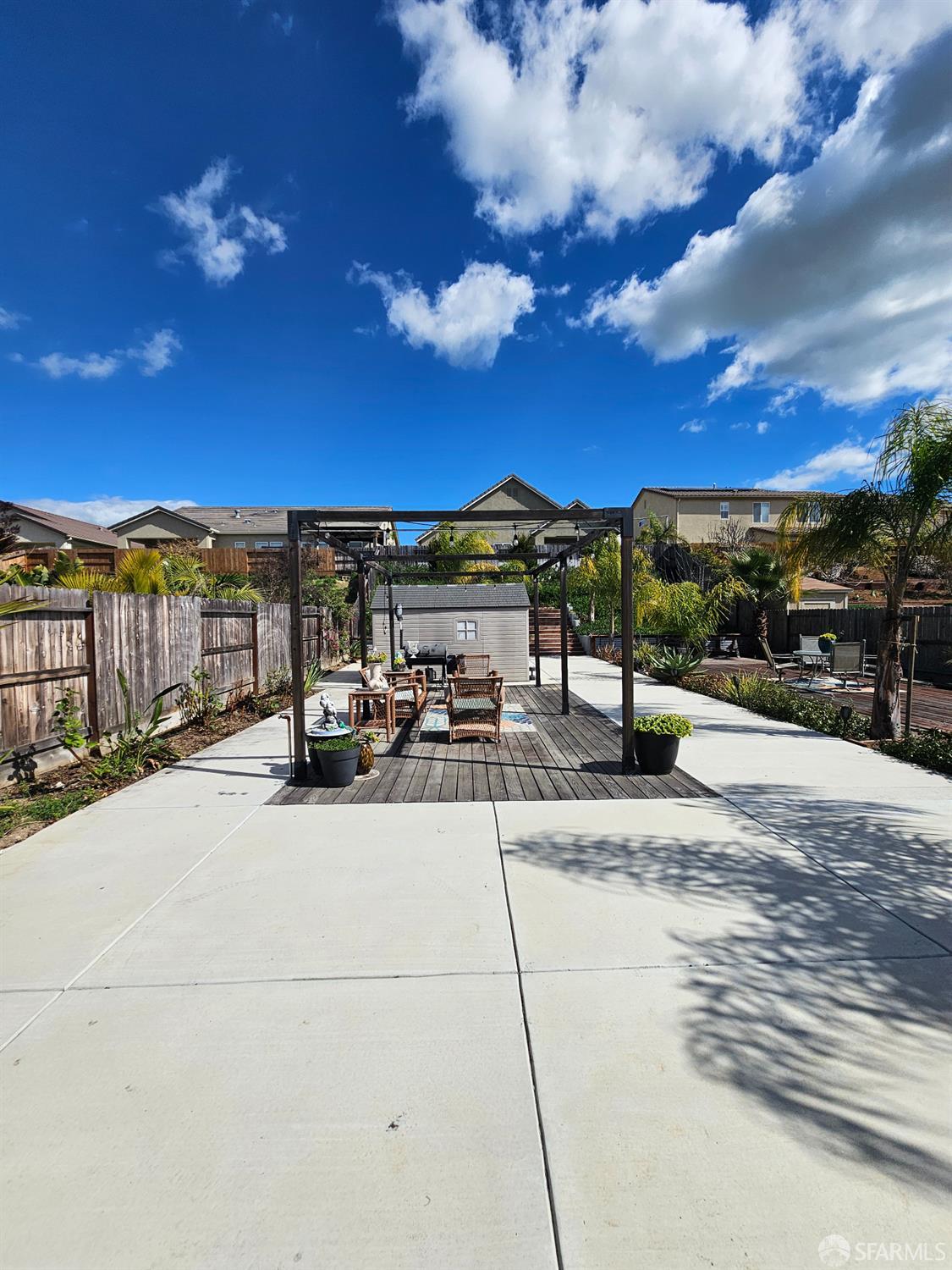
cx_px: 476
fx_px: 477
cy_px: 635
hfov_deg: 89.9
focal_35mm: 13
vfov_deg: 106.2
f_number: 2.2
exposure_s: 1/5172
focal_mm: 2.2
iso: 50
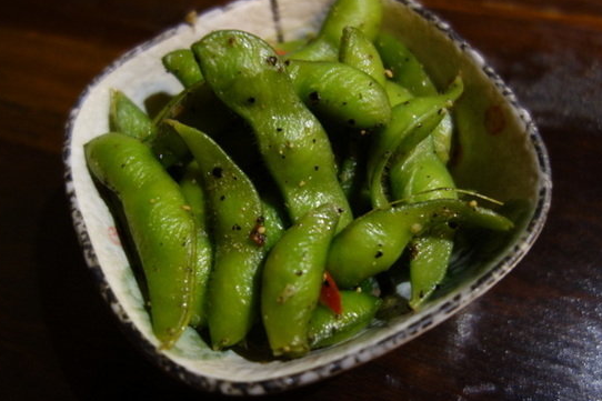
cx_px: 299
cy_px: 181
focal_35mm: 31
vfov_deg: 42.3
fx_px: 518
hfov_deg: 60.3
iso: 400
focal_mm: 10.4
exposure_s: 1/30
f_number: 1.8
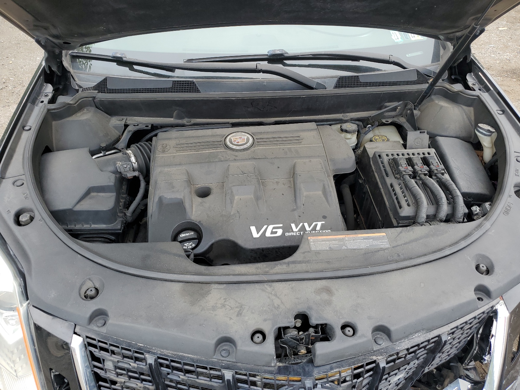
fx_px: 391
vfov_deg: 53.1
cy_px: 195
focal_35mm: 26
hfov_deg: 67.3
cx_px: 260
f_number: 1.5
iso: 50
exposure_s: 1/435
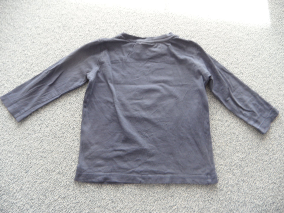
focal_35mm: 24
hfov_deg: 71.6
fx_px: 197
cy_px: 106
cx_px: 142
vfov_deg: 56.8
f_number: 2.9
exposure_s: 1/30
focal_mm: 4.1
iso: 80
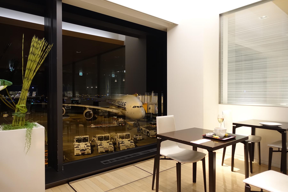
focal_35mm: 24
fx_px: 192
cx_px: 144
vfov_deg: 53.1
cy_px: 96
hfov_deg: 73.7
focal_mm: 8.82
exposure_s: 1/30
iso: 500
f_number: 1.8
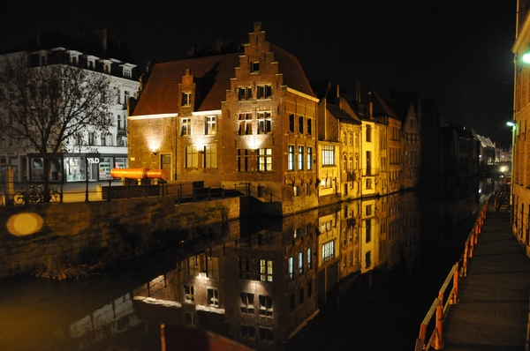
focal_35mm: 30
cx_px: 265
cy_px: 176
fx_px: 441
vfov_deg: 43.5
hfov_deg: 62.0
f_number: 3.5
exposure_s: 1/25
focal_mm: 20
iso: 3200
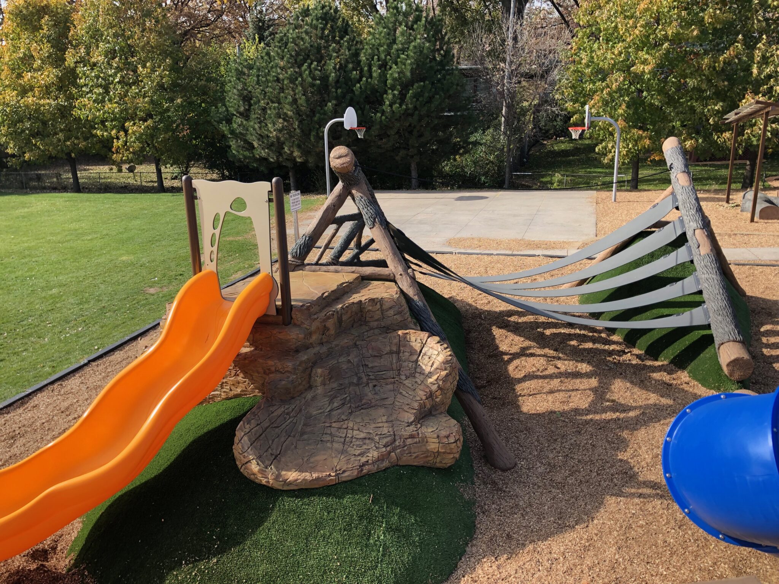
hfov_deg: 63.4
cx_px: 390
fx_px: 630
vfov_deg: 49.7
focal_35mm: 28
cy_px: 292
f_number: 1.8
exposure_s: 1/771
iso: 20
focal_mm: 4
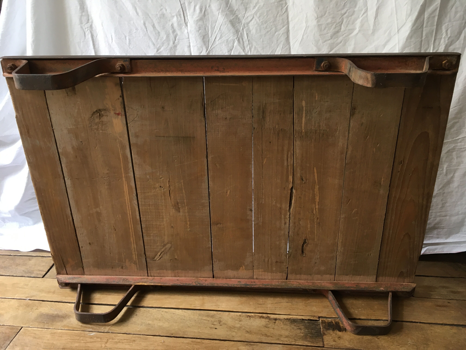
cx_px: 233
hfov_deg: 61.7
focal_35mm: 29
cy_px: 175
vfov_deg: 48.2
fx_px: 390
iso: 100
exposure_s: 1/33
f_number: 2.2
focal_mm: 4.15
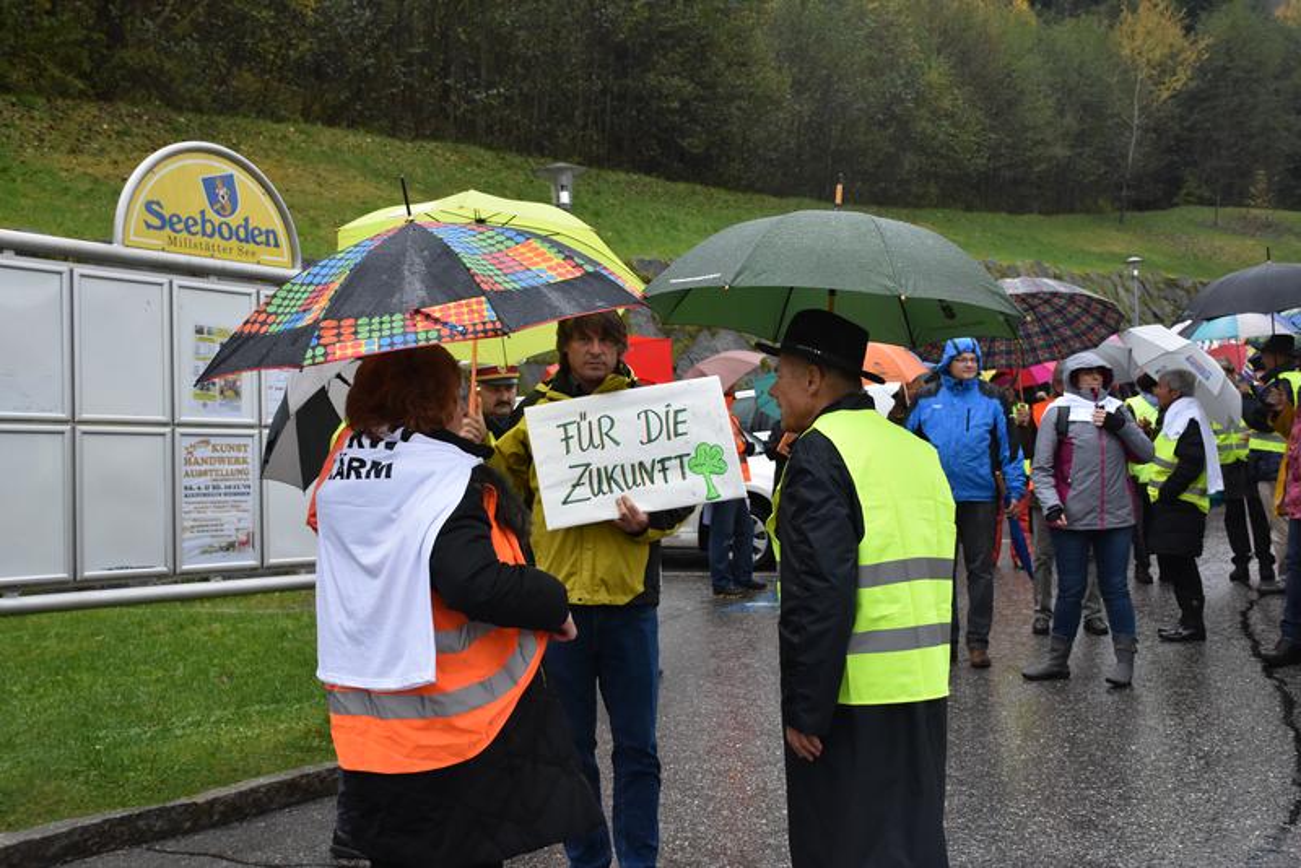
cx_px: 650
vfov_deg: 29.9
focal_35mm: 45
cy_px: 434
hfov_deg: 43.6
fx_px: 1627
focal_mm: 30
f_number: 6.3
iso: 800
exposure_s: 1/125
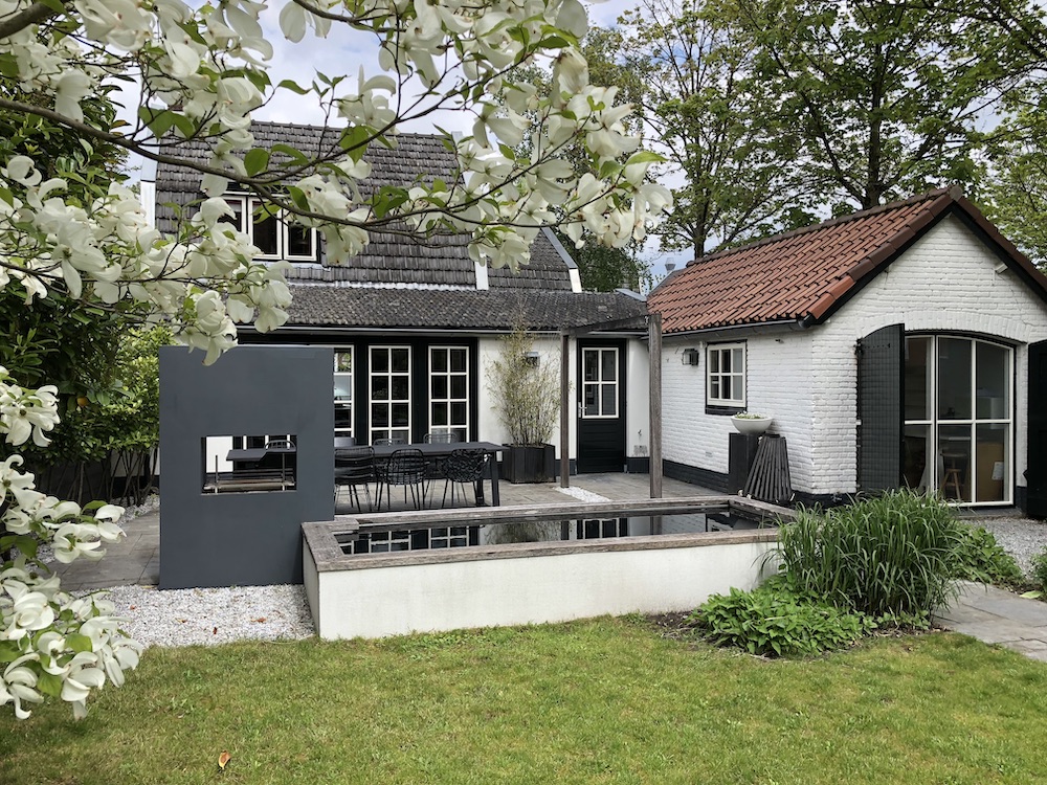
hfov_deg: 63.4
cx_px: 524
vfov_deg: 49.7
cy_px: 392
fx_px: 847
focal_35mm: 28
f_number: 1.8
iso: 20
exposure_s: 1/960
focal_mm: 3.99
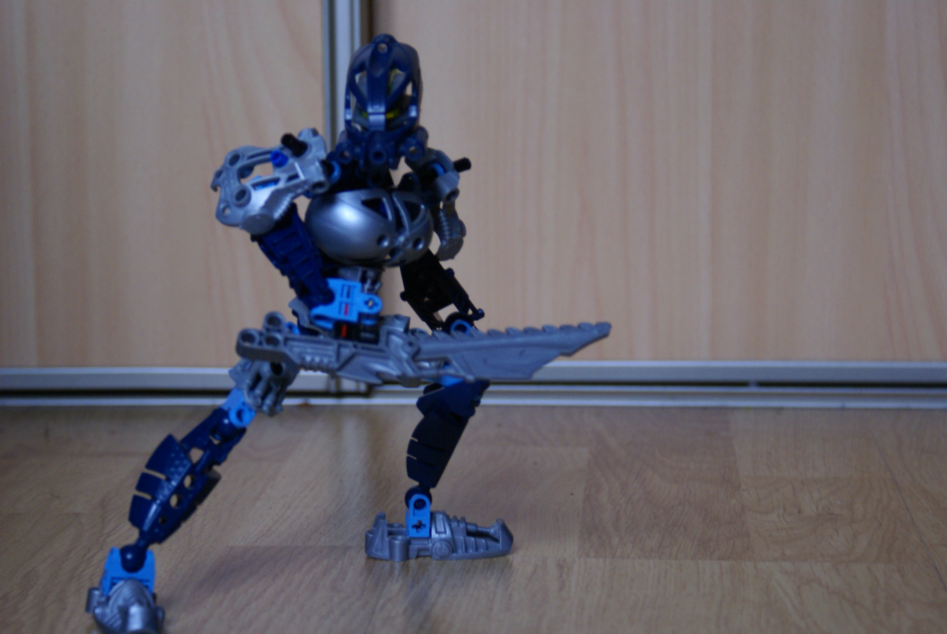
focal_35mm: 105
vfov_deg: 13.1
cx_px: 474
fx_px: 2765
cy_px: 317
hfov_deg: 19.4
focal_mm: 70
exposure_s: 1/13
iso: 400
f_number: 5.6
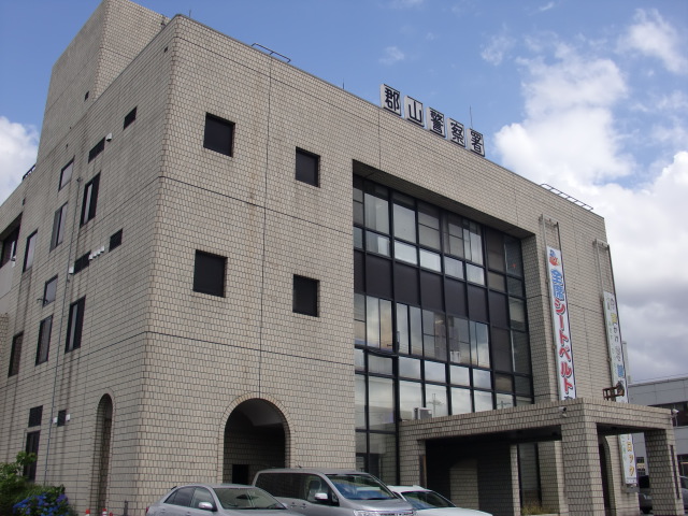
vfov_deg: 39.7
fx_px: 716
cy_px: 258
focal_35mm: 36
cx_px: 344
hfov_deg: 51.4
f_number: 7.9
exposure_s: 1/200
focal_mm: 6.3
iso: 64
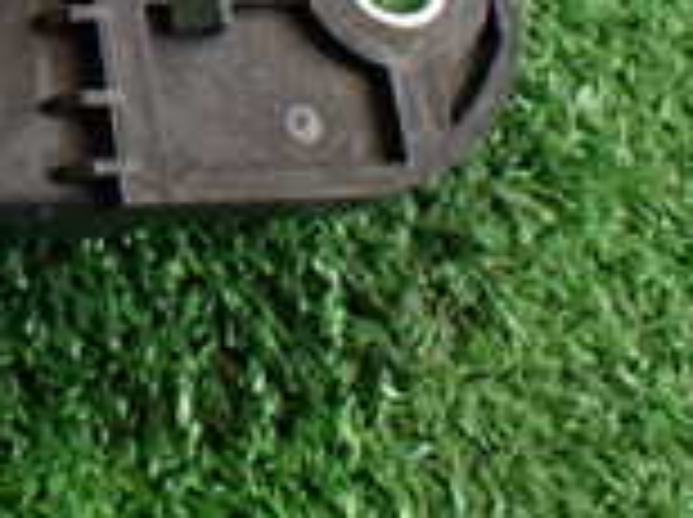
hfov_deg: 15.1
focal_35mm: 117
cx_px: -464
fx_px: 2339
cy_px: -333
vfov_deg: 11.9
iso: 500
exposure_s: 1/125
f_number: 2.3
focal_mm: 5.4
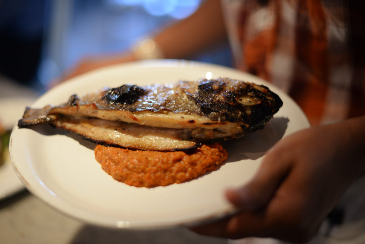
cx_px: 182
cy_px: 122
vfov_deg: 27.0
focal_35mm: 50
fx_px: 507
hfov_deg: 39.6
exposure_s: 1/320
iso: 1250
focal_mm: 50
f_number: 1.4
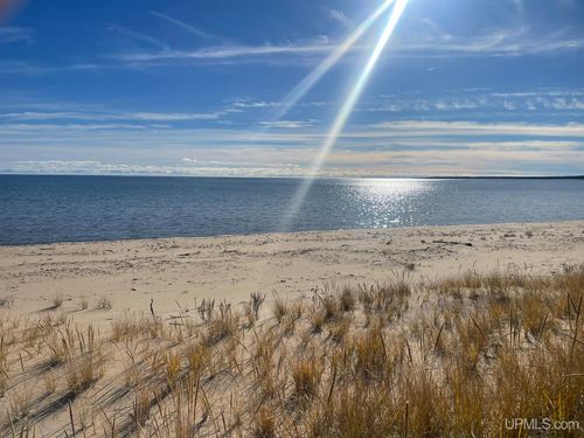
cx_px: 292
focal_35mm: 26
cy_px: 219
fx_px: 439
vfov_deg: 53.1
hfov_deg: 67.3
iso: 32
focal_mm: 4.2
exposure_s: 1/13333
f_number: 1.6
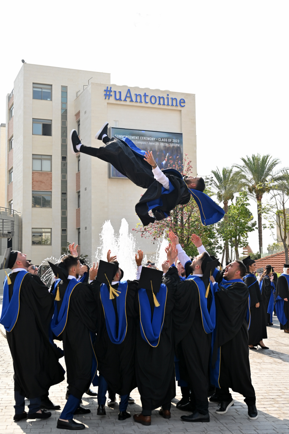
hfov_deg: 29.8
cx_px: 144
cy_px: 217
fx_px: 542
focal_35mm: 45
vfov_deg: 43.6
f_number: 5.6
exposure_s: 1/400
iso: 320
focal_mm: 45
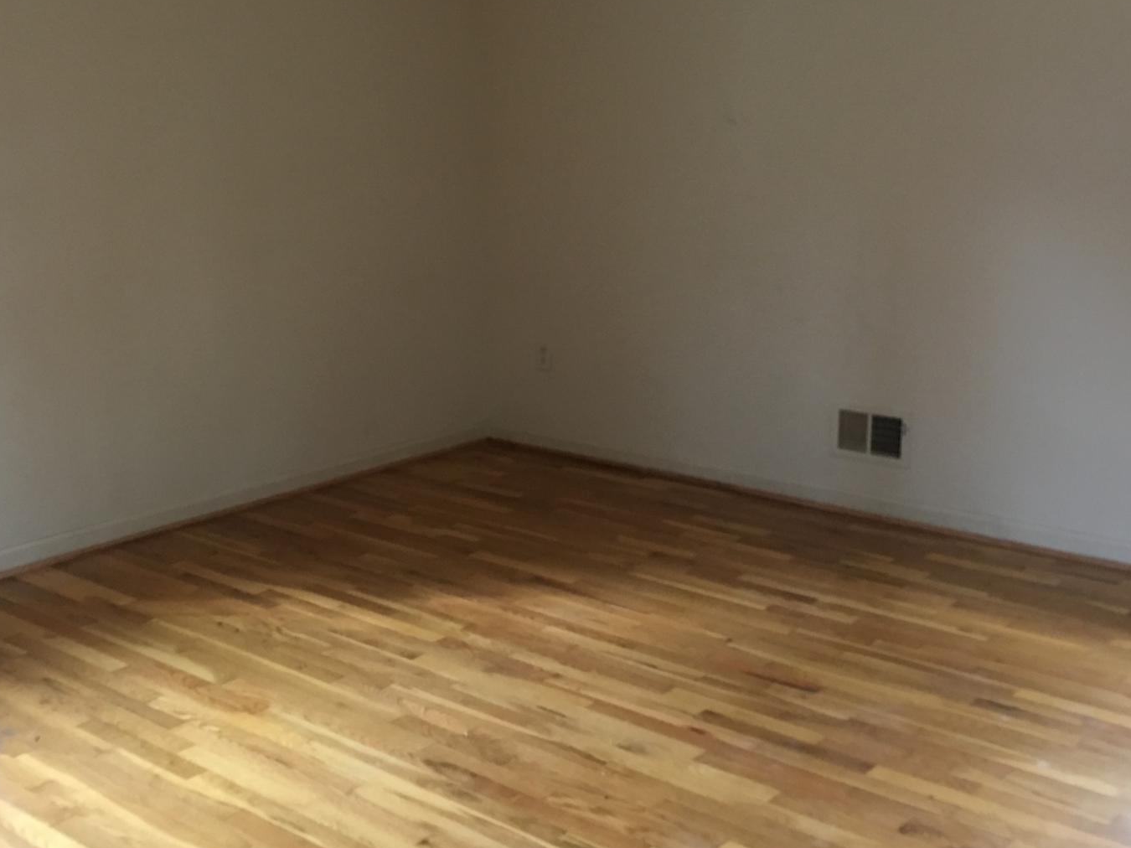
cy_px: 417
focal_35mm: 44
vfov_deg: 32.9
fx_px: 1437
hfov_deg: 43.0
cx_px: 555
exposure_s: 1/4
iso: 64
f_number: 2.2
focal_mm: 4.15
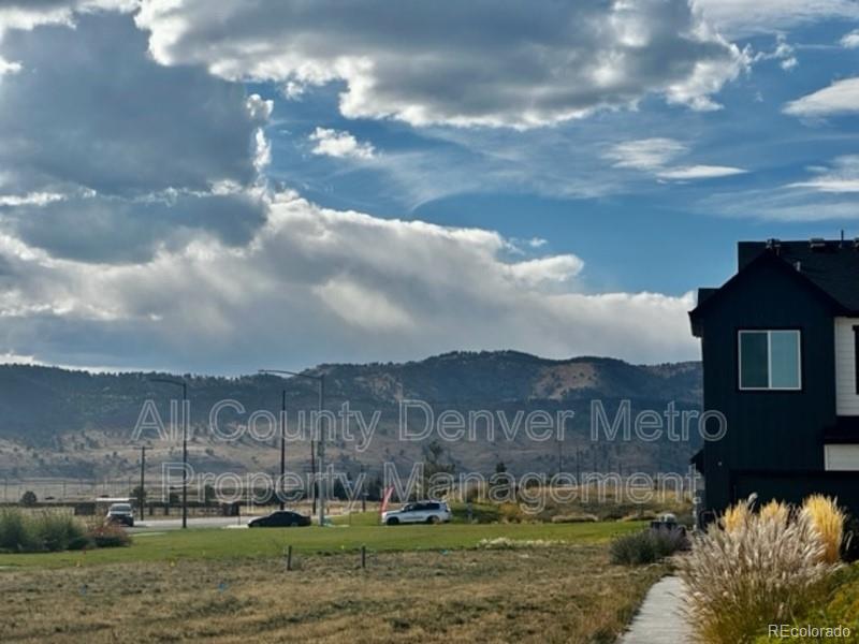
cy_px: 322
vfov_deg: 19.1
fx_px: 1911
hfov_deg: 25.3
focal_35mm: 77
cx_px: 430
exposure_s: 1/1698
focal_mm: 9
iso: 32
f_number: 2.8
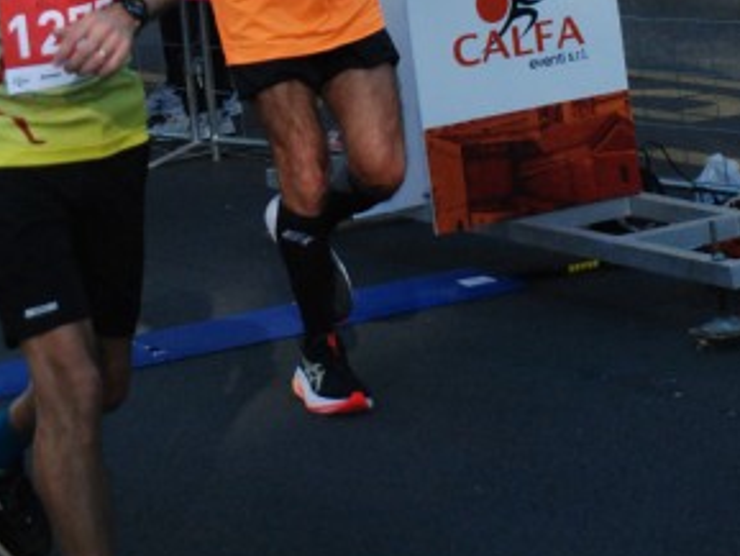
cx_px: 291
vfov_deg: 9.8
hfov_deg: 13.2
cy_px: -115
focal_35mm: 150
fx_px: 3208
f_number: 5
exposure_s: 1/500
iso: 1000
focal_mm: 50
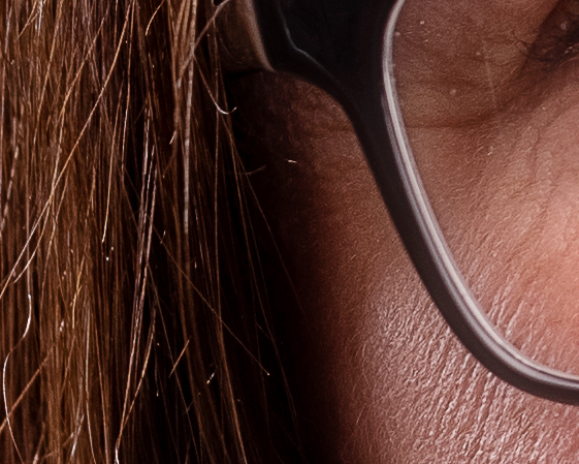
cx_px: 1095
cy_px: 900
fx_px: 11980
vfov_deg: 2.2
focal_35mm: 699
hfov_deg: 2.8
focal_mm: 50
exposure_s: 1/200
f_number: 4.5
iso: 125
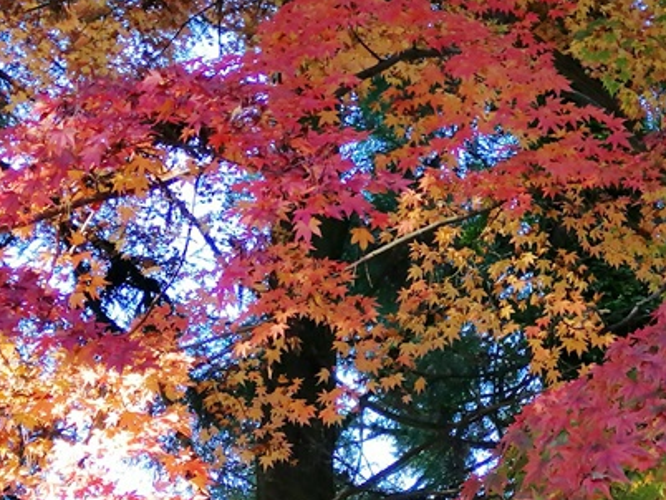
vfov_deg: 15.2
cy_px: 351
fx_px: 1867
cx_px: 401
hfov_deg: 20.2
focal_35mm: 97
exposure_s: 1/50
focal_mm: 3.81
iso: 80
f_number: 2.2
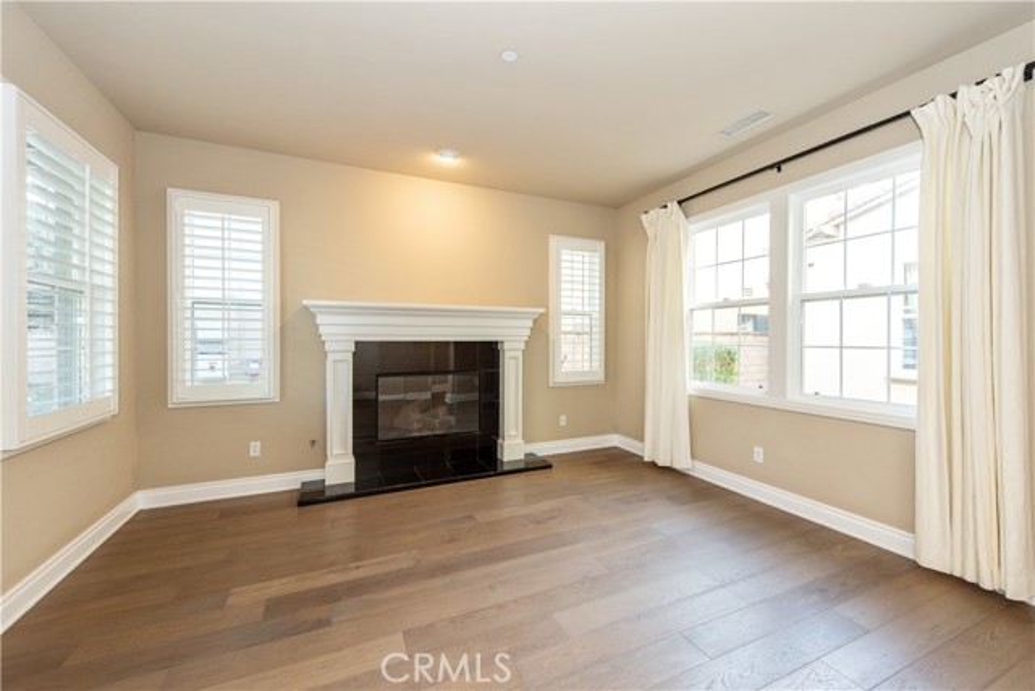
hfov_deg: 104.2
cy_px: 346
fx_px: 403
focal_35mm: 14
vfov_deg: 81.2
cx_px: 518
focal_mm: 14
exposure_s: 1/100
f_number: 5
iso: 800
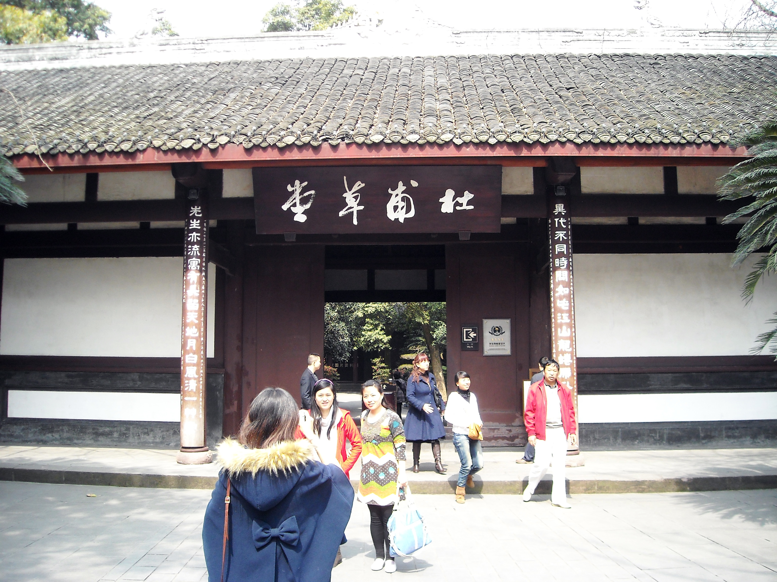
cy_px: 291
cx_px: 388
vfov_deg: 40.7
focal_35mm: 35
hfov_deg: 52.6
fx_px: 786
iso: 124
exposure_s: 1/250
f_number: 2.8
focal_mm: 5.7
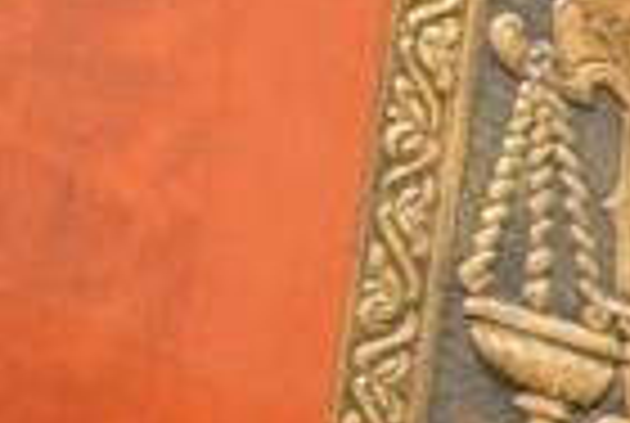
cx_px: 1904
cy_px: 1294
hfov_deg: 9.3
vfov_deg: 7.0
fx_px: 3069
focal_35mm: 175
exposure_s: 1/200
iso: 2000
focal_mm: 24
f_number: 4
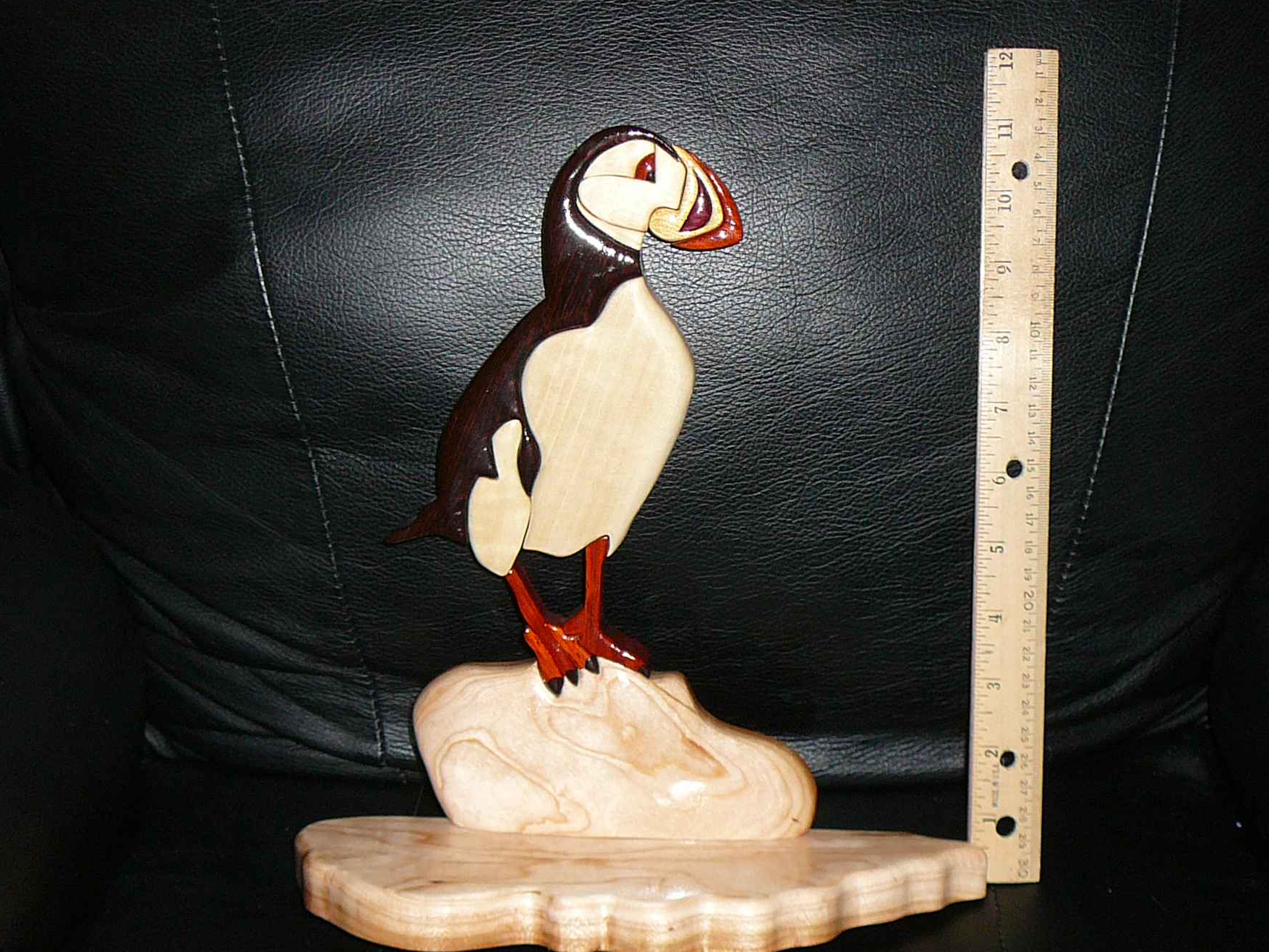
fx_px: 2053
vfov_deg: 26.1
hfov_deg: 34.3
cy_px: 514
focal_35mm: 56
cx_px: 597
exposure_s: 1/30
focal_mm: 5.6
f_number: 3
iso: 100
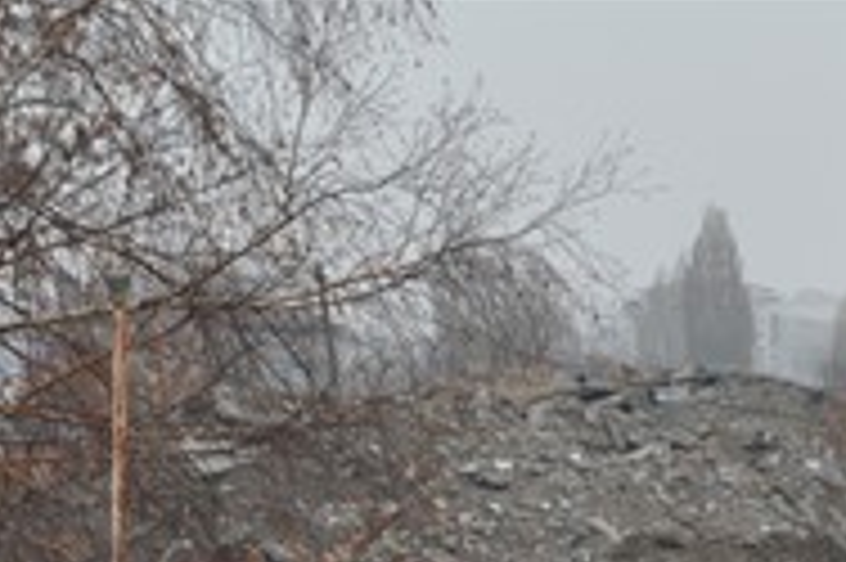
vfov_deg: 5.0
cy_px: 962
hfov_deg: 7.6
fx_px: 6339
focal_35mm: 270
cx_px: 198
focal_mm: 52
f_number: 9
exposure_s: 1/320
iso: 500
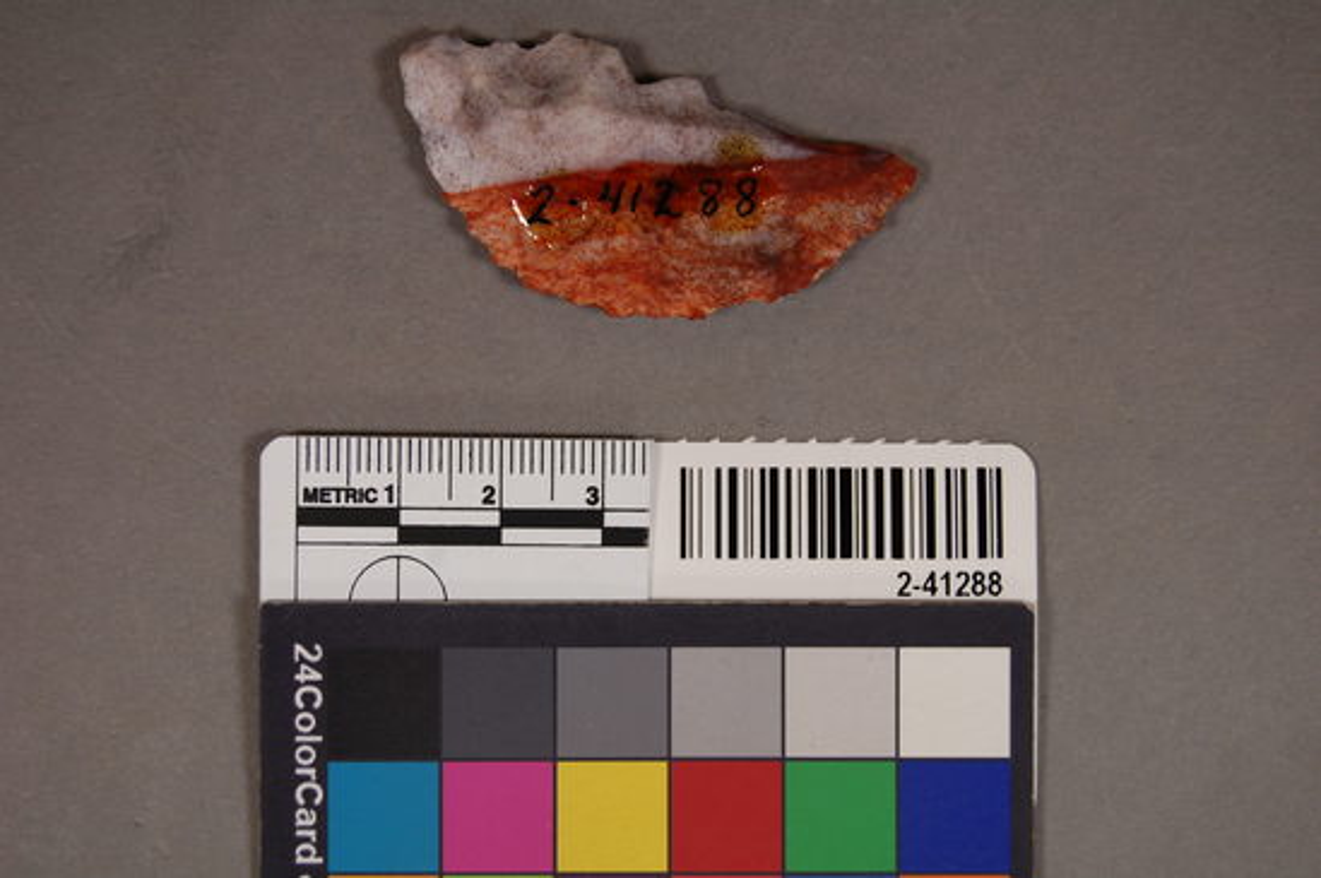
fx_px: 3025
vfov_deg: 16.5
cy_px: 439
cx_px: 660
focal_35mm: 82
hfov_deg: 24.6
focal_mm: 55
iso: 200
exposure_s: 1/125
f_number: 5.6
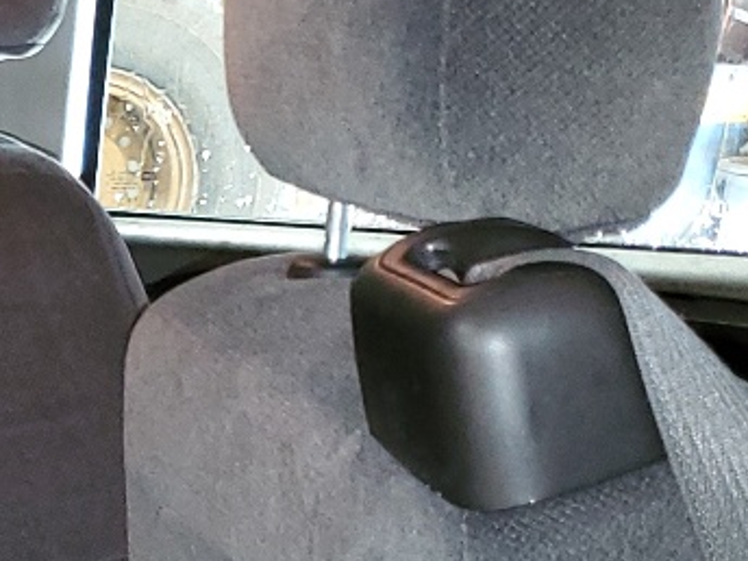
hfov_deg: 14.7
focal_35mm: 121
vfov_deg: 11.9
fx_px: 2615
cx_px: -487
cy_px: 755
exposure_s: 1/12
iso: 134
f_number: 1.5
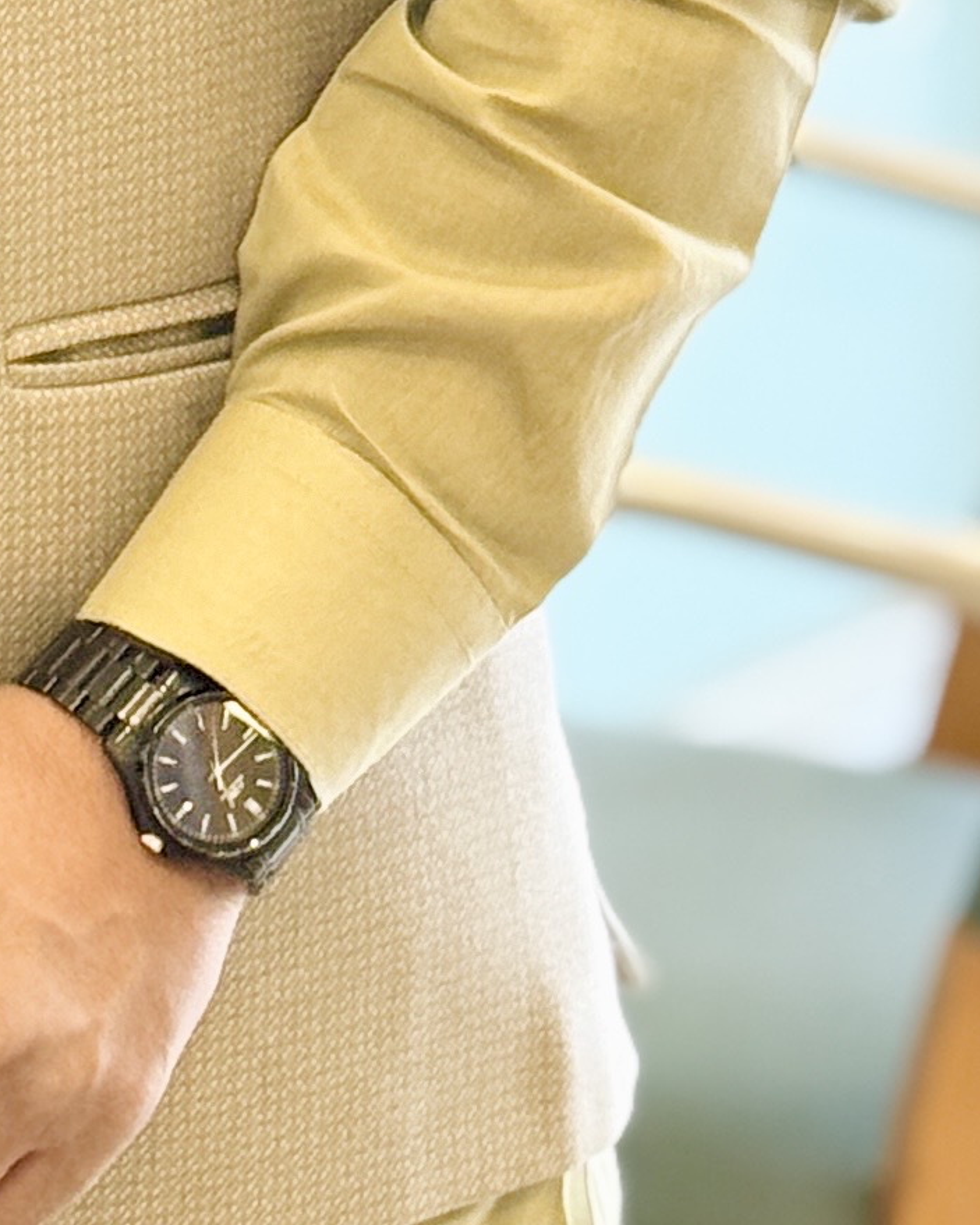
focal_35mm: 215
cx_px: -388
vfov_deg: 8.8
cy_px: -380
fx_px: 7796
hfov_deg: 7.1
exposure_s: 1/50
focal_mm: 6.86
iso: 125
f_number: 1.78
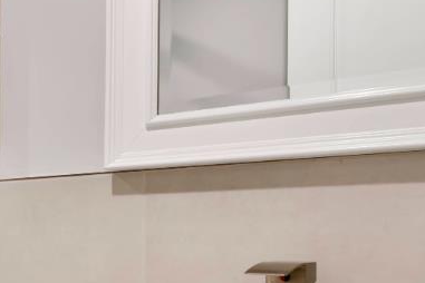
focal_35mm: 63
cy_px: 240
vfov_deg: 21.2
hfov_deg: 25.0
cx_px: -200
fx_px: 744
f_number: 16
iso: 250
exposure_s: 1/1.25
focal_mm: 16
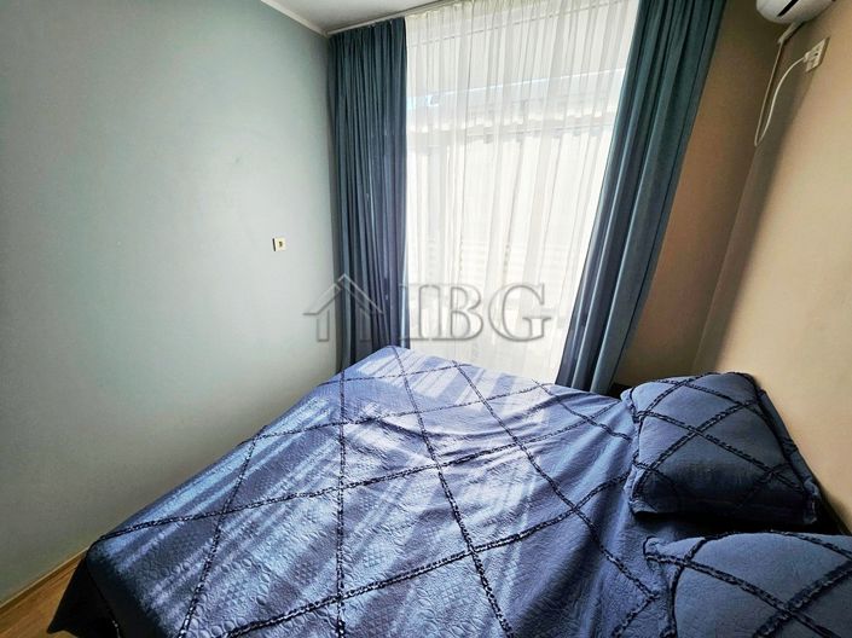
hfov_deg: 106.2
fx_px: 320
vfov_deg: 89.9
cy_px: 319
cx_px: 426
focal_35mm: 13
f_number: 2.2
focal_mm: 1.7
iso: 32
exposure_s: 1/137
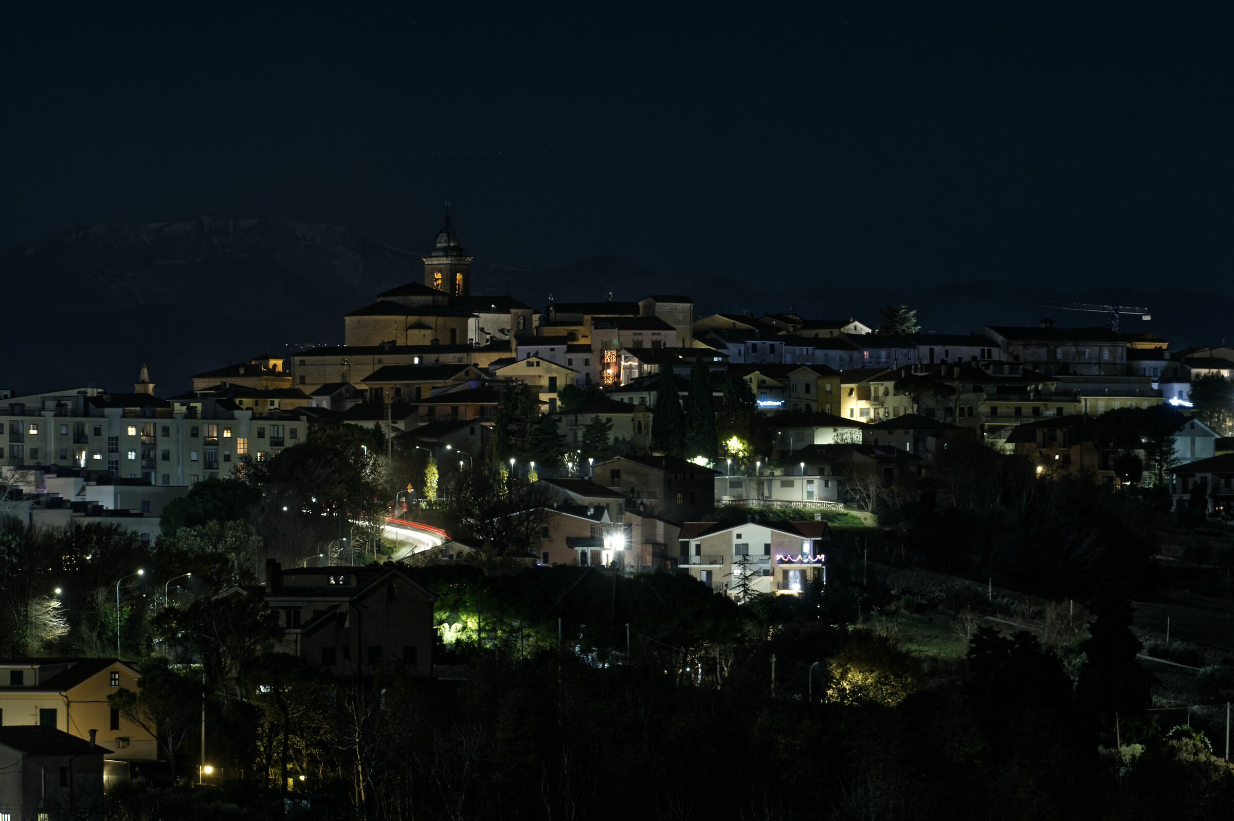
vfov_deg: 4.6
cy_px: 410
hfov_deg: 6.9
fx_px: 10279
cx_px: 617
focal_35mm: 300
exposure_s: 10
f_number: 7.1
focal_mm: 200
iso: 200
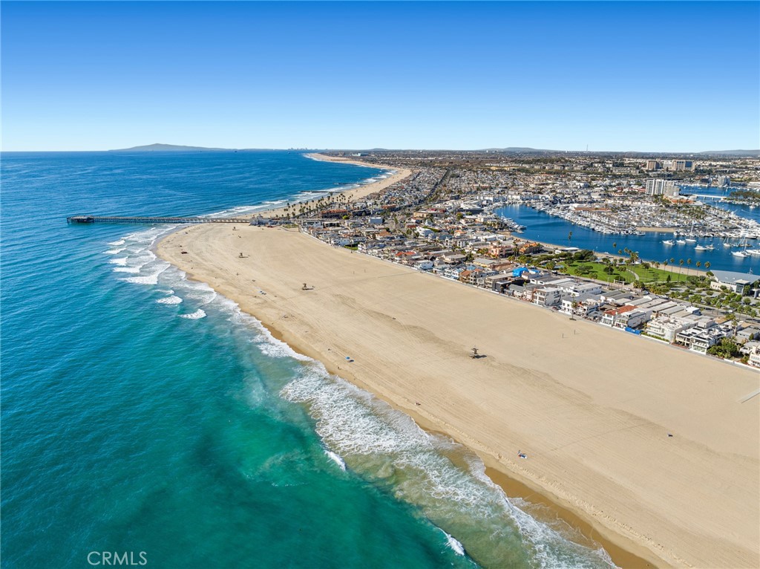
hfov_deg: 71.6
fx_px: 526
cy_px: 284
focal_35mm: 24
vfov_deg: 56.7
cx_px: 380
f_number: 2.8
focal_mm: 12.29
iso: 100
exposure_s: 1/80
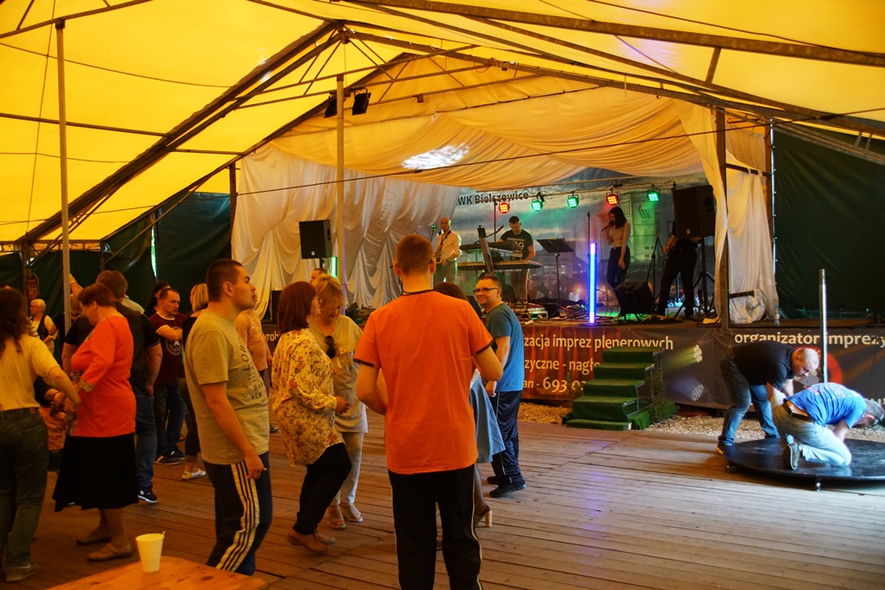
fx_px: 885
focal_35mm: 36
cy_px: 295
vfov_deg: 36.9
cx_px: 442
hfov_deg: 53.1
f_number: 4
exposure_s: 1/160
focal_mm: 24
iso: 3200
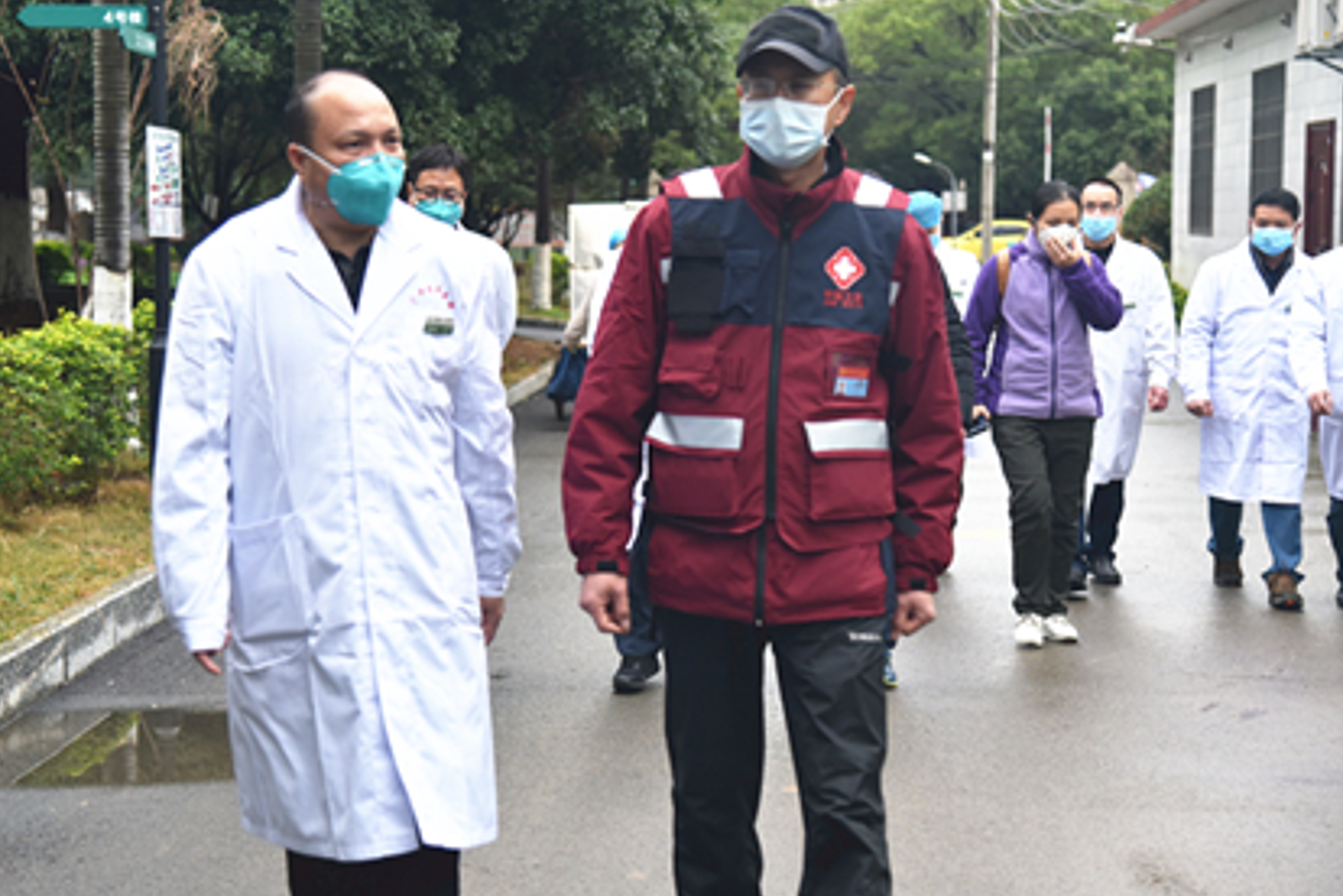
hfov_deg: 28.8
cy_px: 368
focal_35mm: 70
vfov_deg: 19.4
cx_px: 584
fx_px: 2611
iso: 800
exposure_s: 1/250
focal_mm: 58
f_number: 4
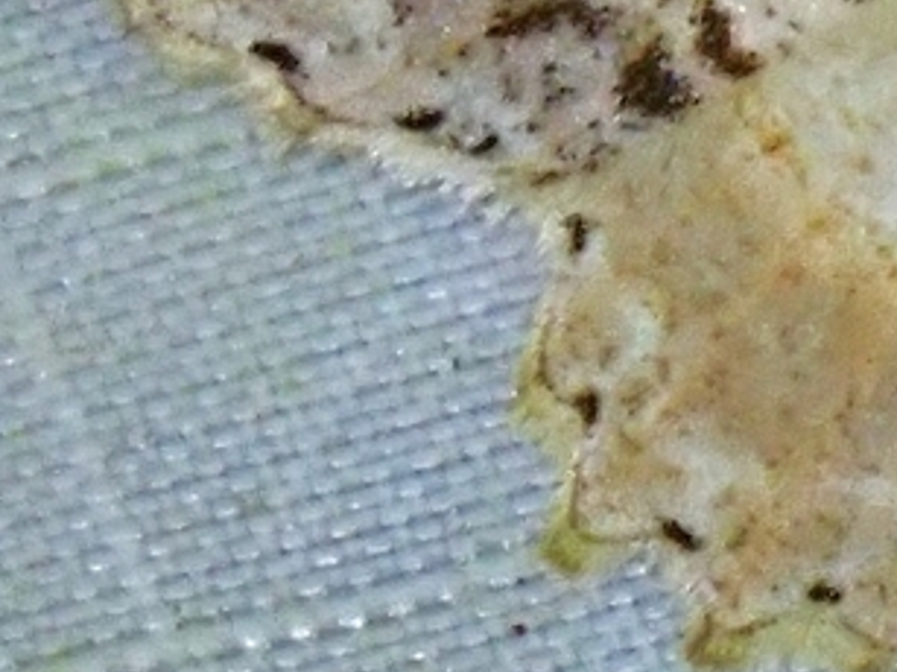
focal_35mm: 371
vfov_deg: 4.0
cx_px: 1414
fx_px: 9610
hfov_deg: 5.3
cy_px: -212
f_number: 6.3
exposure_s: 1/200
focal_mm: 18
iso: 250
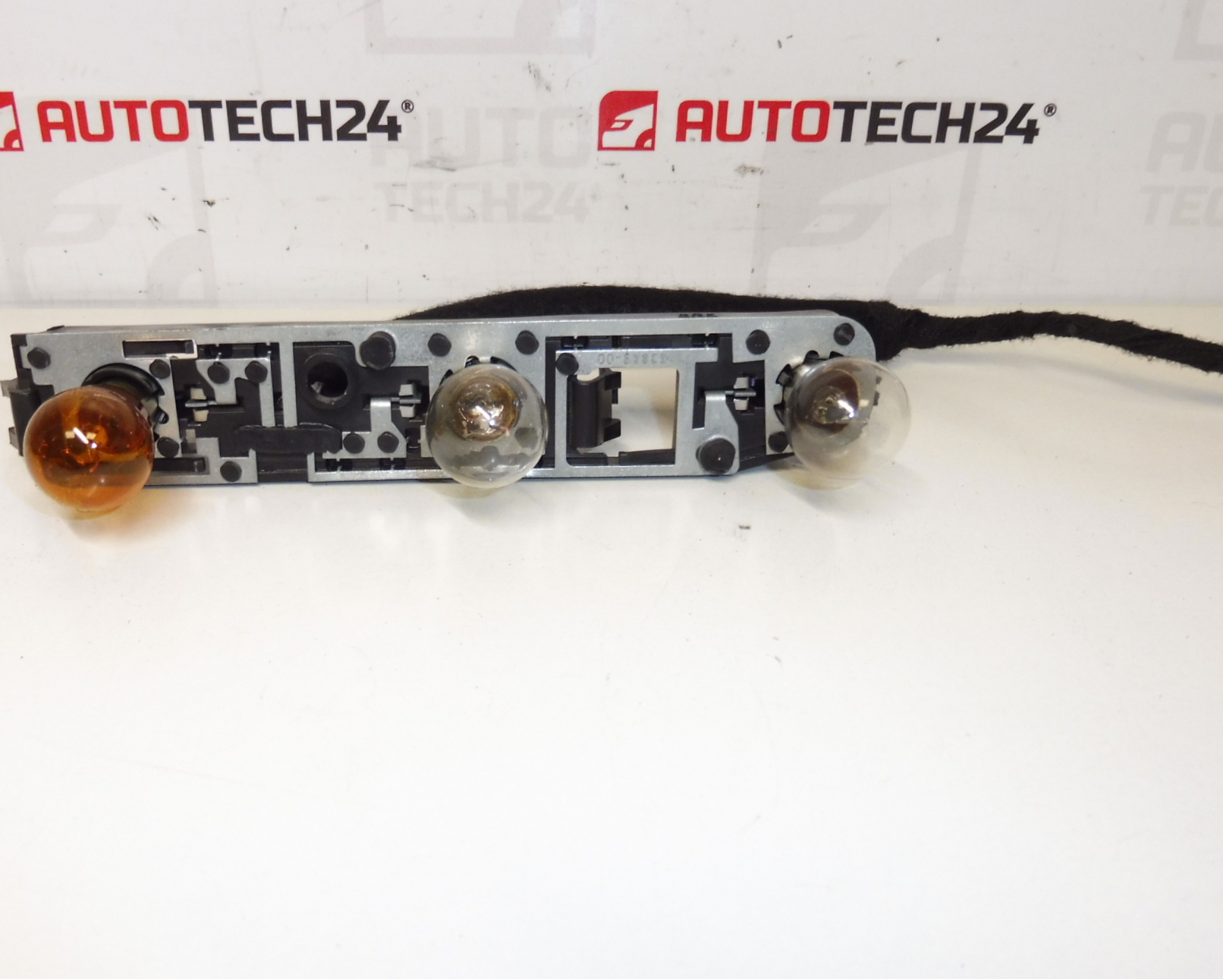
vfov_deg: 47.0
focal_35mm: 31
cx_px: 511
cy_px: 545
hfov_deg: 56.9
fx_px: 1122
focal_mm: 4.4
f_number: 3.5
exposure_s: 1/80
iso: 200
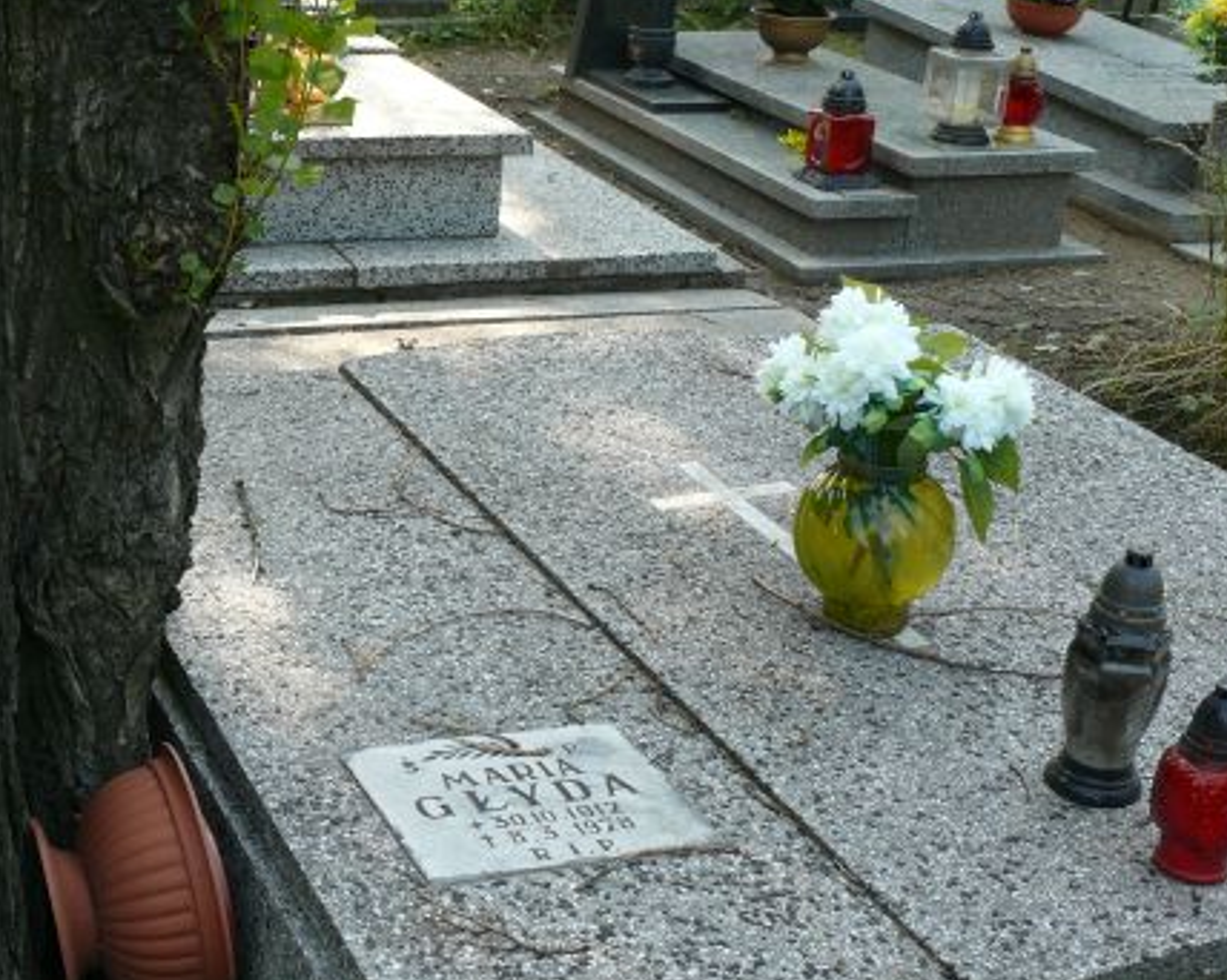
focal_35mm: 54
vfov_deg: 28.0
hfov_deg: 34.4
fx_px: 1960
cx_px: 387
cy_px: 562
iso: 100
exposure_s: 1/125
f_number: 4
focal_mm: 7.9
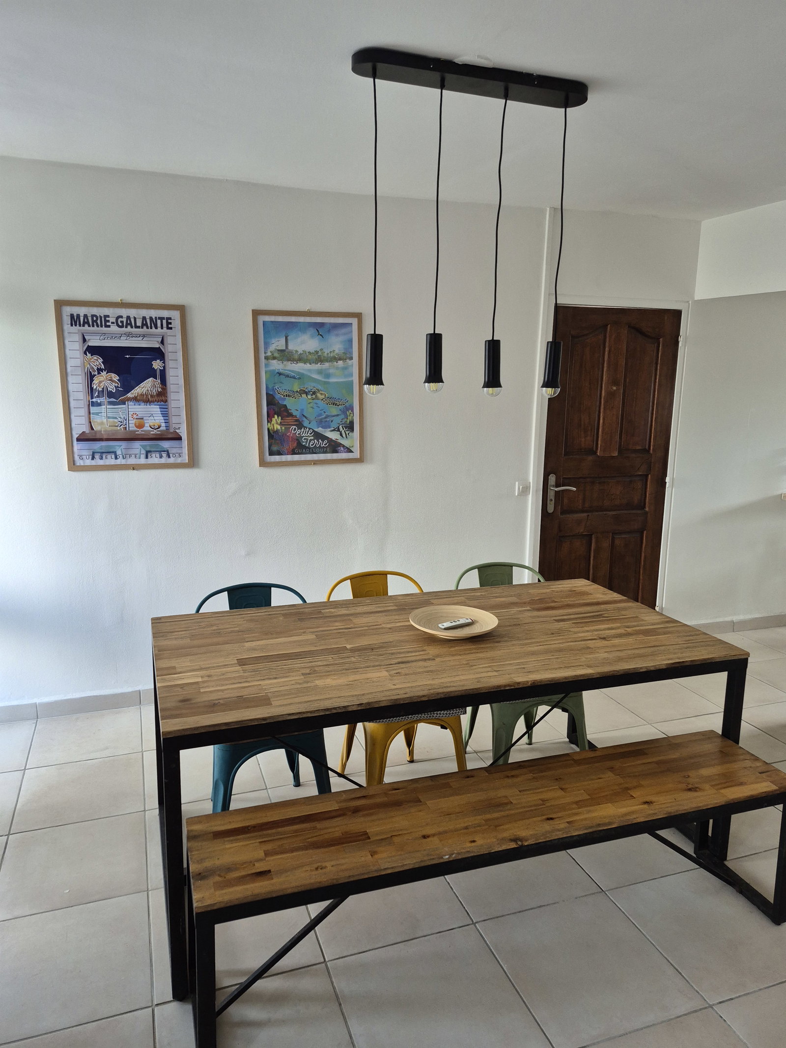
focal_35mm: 23
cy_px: 524
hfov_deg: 58.9
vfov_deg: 73.9
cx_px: 393
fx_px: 696
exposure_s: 1/180
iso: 250
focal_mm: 5.4
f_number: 1.8
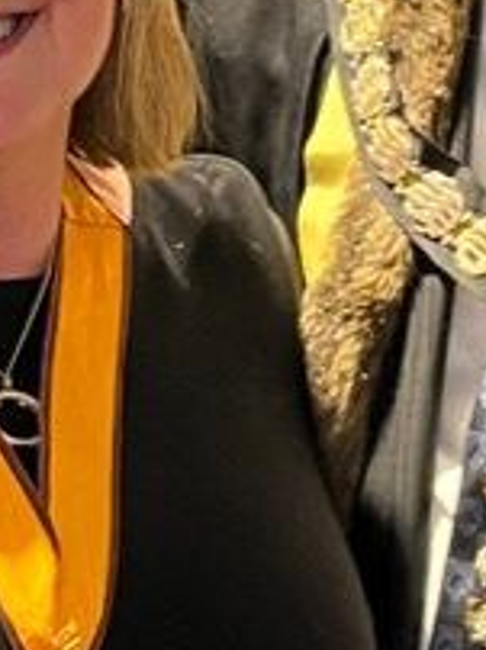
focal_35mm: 165
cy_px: 161
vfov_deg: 12.0
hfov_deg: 8.9
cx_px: -93
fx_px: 3095
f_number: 1.6
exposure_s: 1/50
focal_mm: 5.1
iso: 400
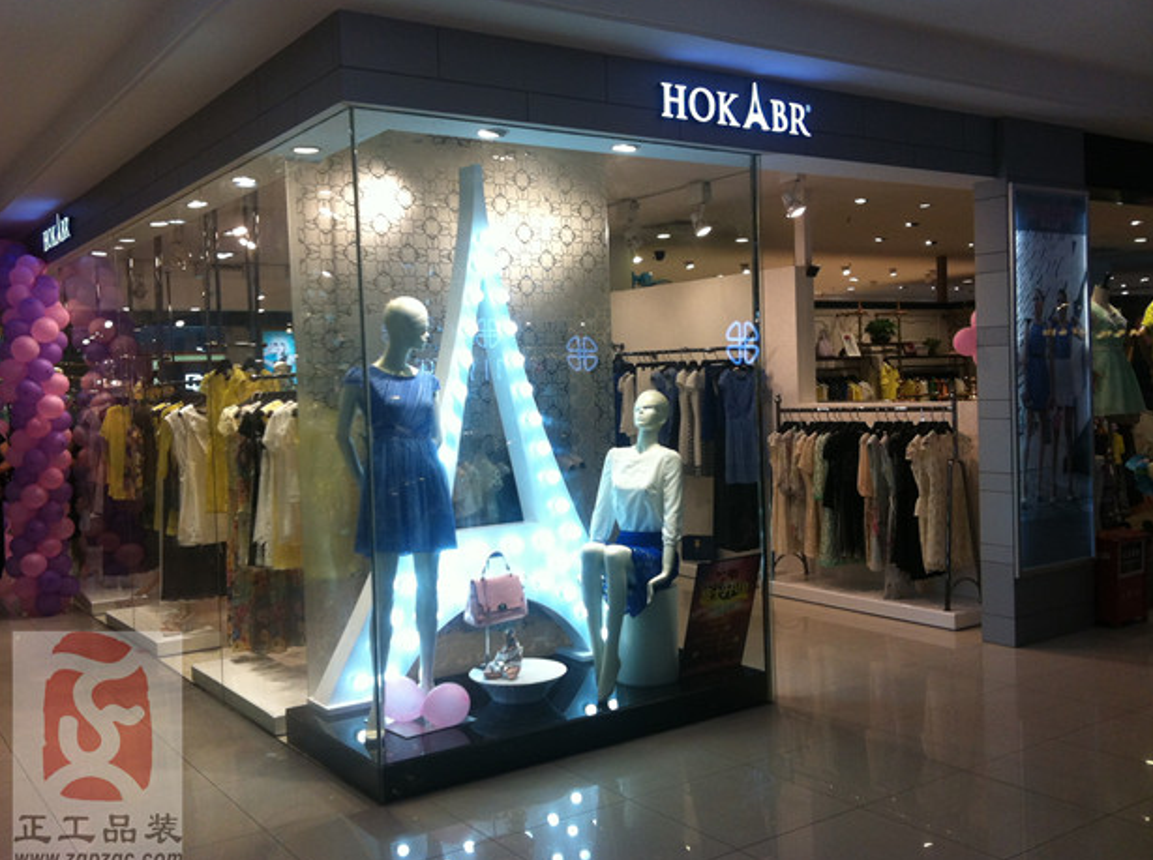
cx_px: 549
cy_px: 426
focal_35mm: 37
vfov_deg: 38.6
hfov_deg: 50.2
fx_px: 1230
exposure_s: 1/100
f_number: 2.8
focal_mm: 3.85
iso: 100
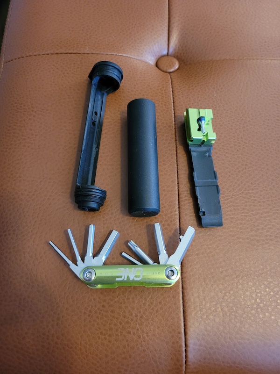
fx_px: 280
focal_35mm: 26
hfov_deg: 53.1
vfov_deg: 67.3
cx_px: 140
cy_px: 187
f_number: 1.8
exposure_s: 1/24
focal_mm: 5.4
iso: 640
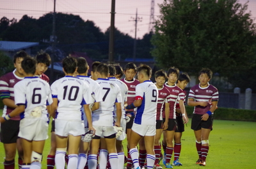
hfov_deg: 8.1
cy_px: 84
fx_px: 1808
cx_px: 128
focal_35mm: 255
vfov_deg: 5.4
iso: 3200
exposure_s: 1/160
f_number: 4.5
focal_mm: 170
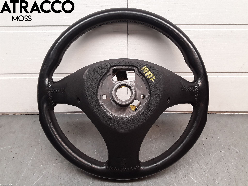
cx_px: 124
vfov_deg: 49.7
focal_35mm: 28
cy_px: 93
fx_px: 201
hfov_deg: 63.4
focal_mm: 2.91
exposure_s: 1/100
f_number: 1.9
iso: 64
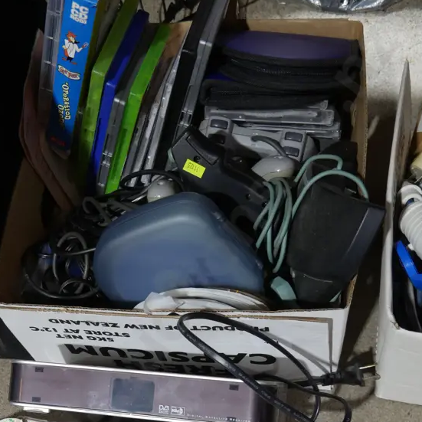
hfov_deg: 36.5
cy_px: 348
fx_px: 634
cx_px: 151
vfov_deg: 35.4
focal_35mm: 46
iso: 500
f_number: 3.5
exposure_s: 1/60
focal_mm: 14
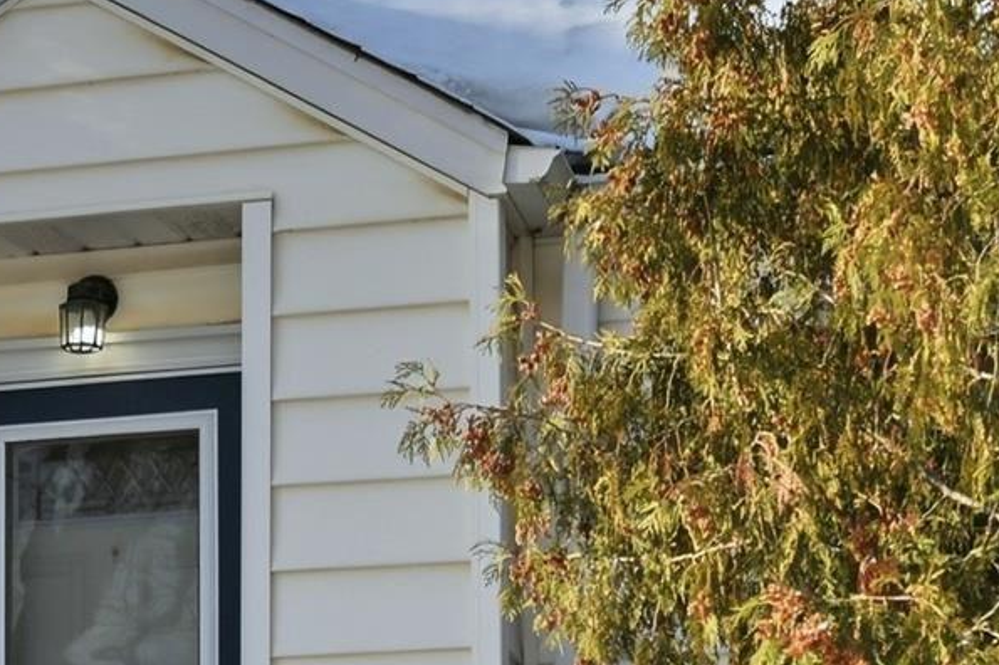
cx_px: -99
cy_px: 853
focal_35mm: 126
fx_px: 3494
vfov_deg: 10.6
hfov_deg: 15.8
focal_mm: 30
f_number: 4
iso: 100
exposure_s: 1/8000
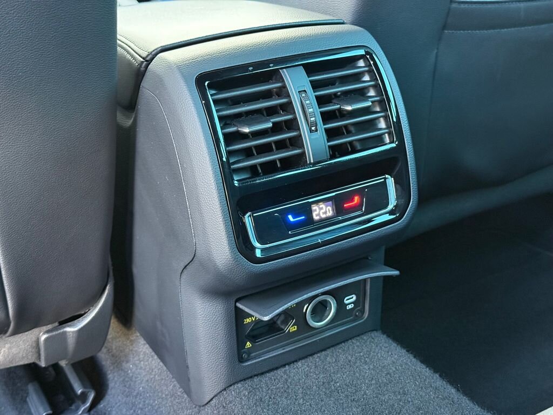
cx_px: 276
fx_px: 767
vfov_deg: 30.3
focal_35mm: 48
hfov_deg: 39.7
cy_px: 208
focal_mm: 6.76
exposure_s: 1/28
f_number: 1.78
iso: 500
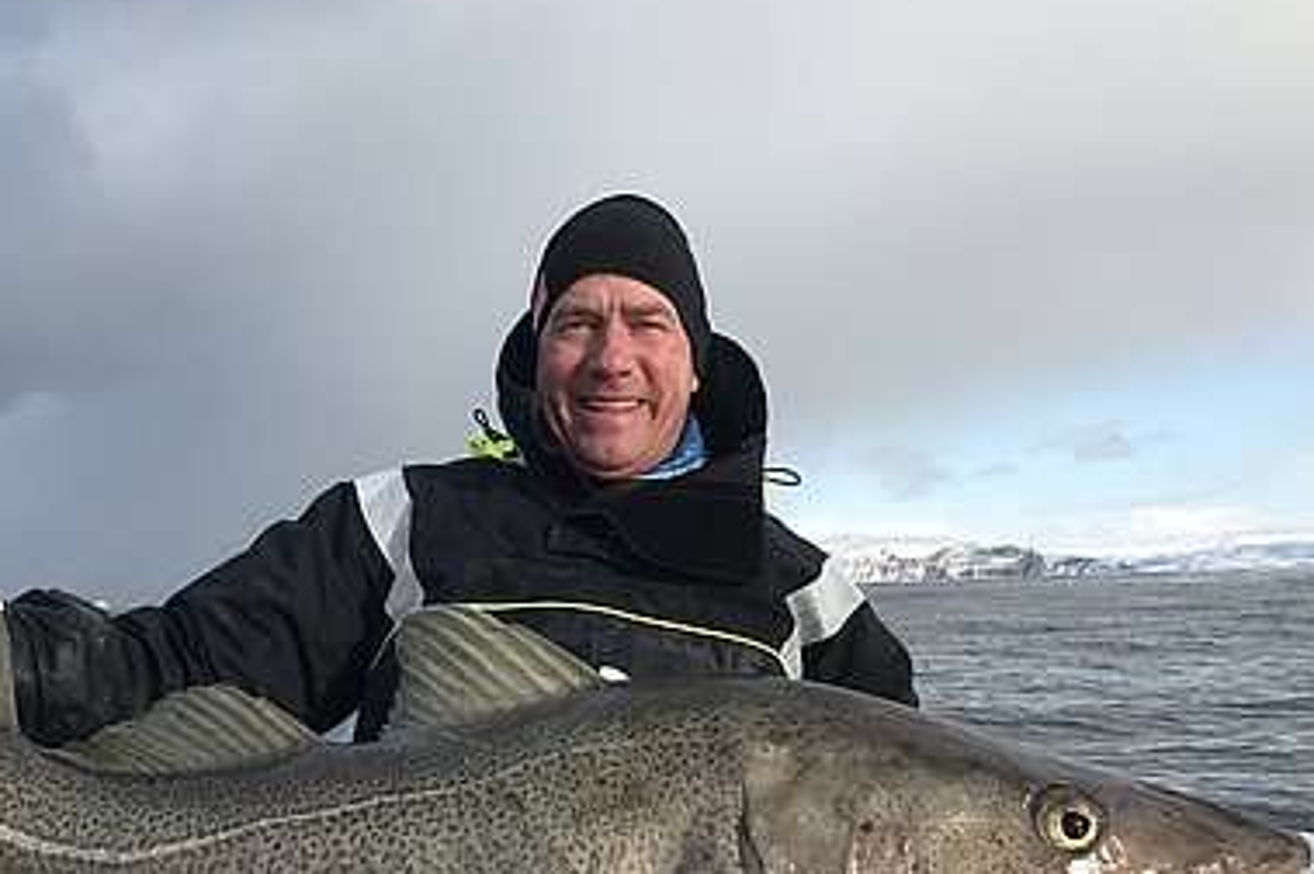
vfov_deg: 32.6
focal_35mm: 41
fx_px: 1495
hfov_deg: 46.7
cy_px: 475
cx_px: 446
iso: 20
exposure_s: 1/1244
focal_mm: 3.99
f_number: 1.8
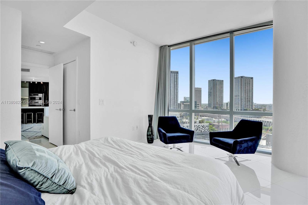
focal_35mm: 16
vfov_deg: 73.6
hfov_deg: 96.8
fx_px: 137
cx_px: 154
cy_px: 102
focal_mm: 16
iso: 200
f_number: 5
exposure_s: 1/200
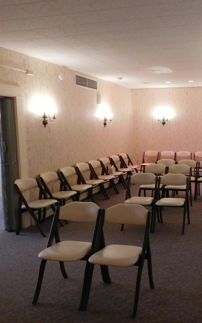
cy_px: 161
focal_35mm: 33
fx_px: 291
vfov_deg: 58.1
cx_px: 184
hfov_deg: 35.9
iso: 360
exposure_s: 1/30
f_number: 3
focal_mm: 4
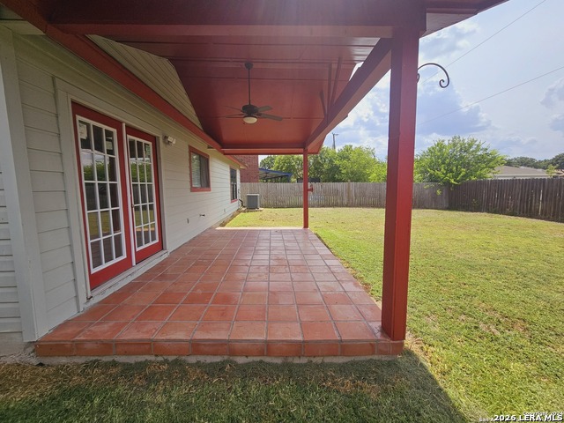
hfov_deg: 106.2
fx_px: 212
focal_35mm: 13
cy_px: 212
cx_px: 282
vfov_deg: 89.9
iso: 50
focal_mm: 2.2
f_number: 2.2
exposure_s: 1/1930
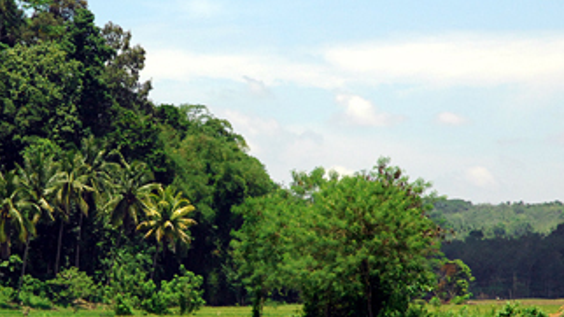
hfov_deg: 9.4
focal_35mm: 228
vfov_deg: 5.3
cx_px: 182
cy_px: 178
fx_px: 3409
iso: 400
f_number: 10
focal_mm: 78
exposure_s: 1/500
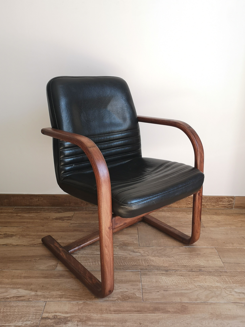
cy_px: 165
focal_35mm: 30
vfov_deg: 60.0
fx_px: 283
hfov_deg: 46.8
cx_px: 123
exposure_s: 1/100
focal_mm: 5.58
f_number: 1.8
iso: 100
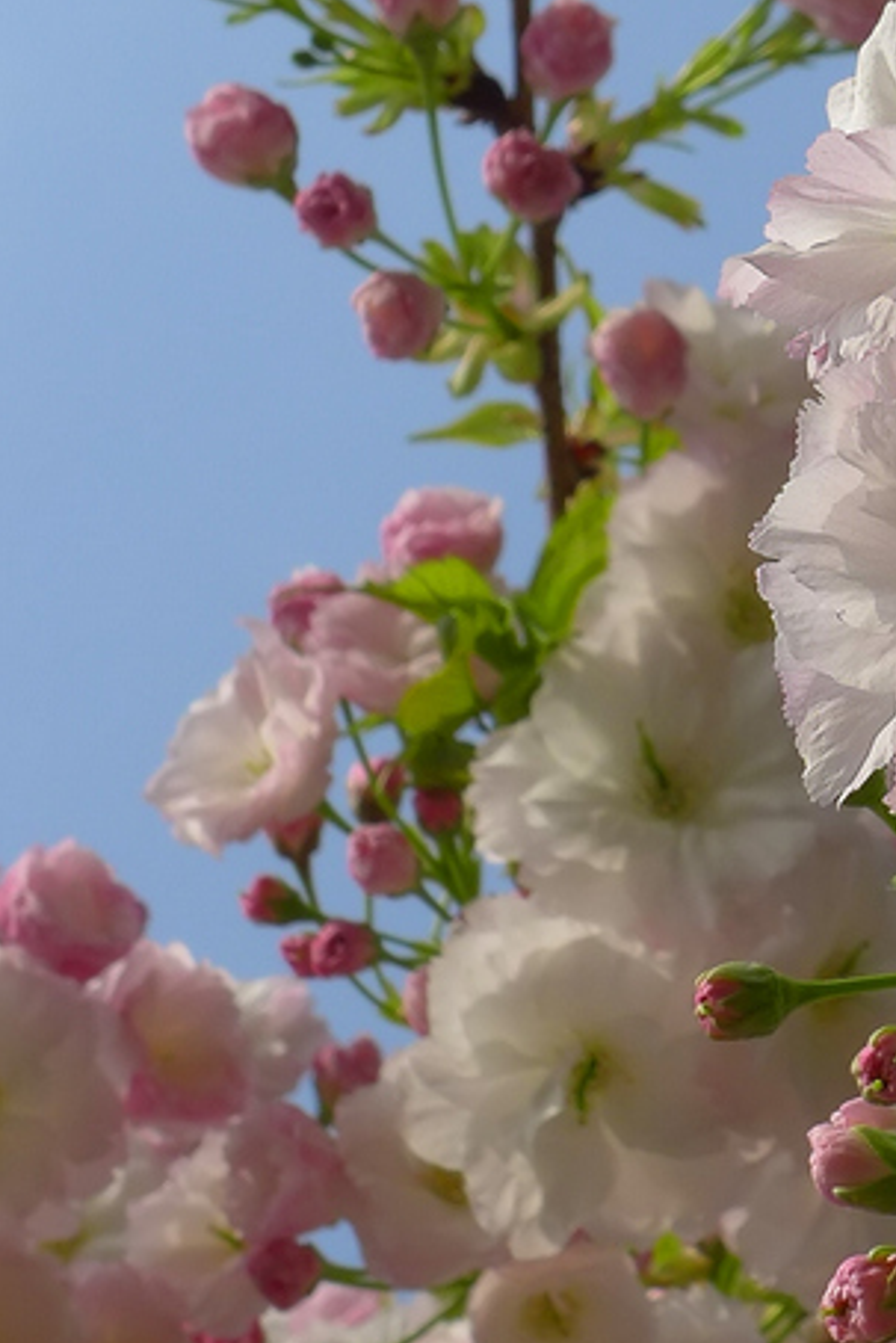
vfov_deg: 15.5
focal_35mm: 132
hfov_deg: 10.2
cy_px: 365
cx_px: 1062
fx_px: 4924
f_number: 5.6
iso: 100
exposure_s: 1/800
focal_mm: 9.8
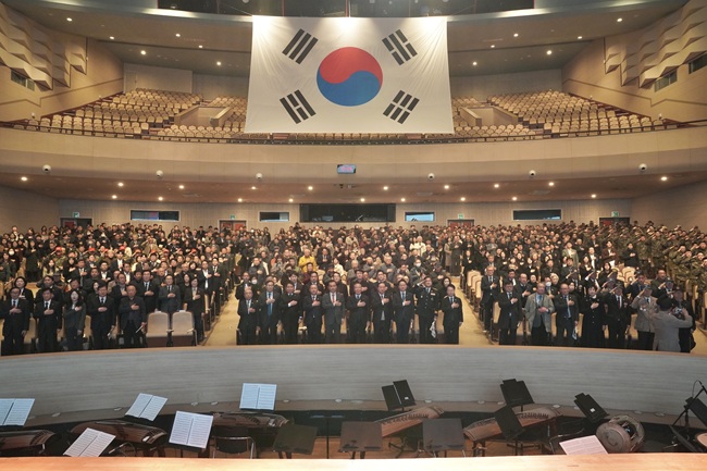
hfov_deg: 73.8
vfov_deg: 53.1
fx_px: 471
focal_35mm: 24
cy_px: 236
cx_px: 354
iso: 5000
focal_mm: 24
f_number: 7.1
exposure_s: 1/100
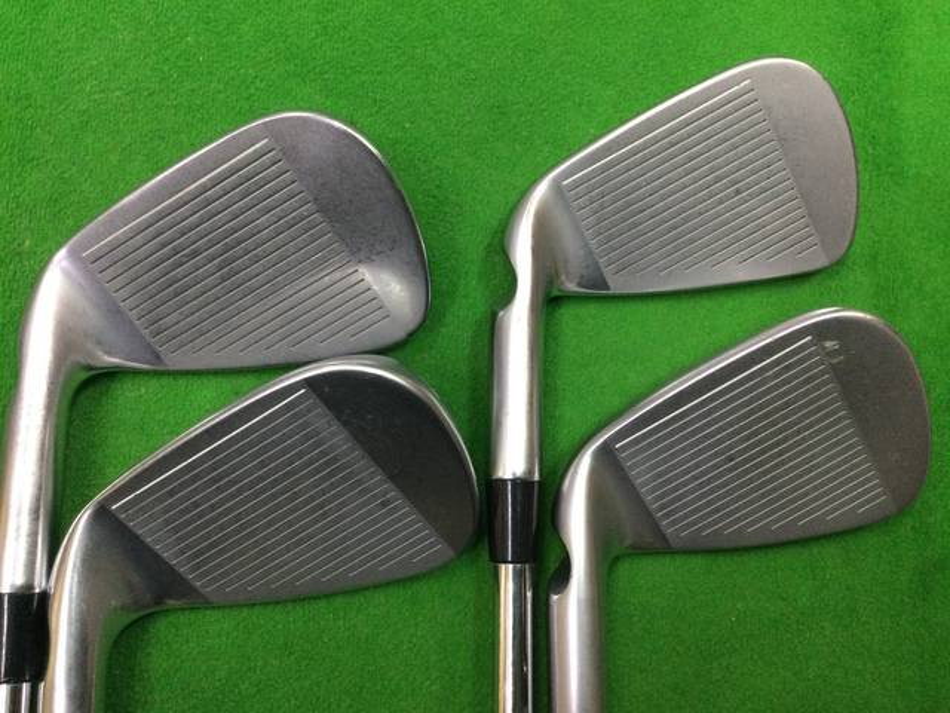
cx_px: 475
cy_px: 356
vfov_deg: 45.4
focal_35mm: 31
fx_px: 851
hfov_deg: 58.4
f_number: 2.4
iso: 160
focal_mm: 3.3
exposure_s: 1/30
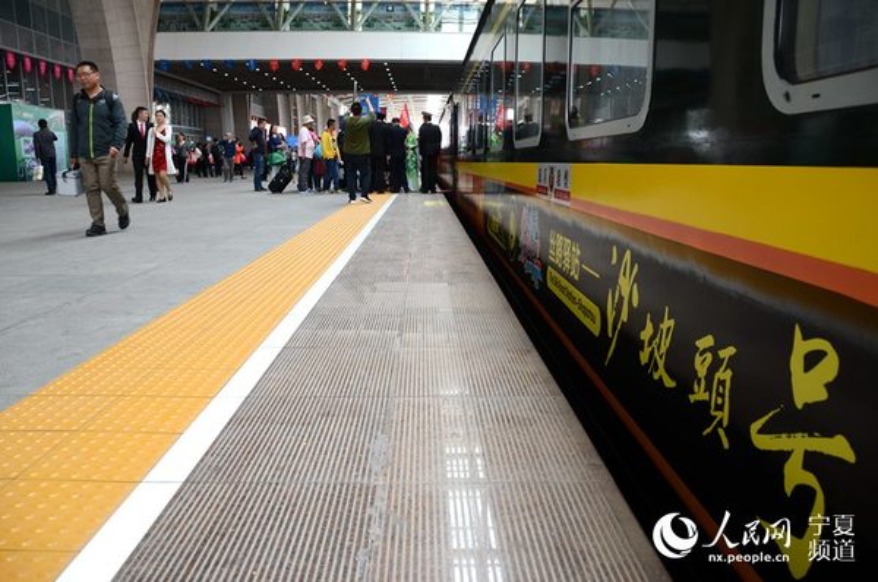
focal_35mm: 27
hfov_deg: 67.5
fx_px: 657
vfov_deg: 47.8
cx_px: 439
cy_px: 291
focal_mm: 18
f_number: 3.5
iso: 200
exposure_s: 1/80
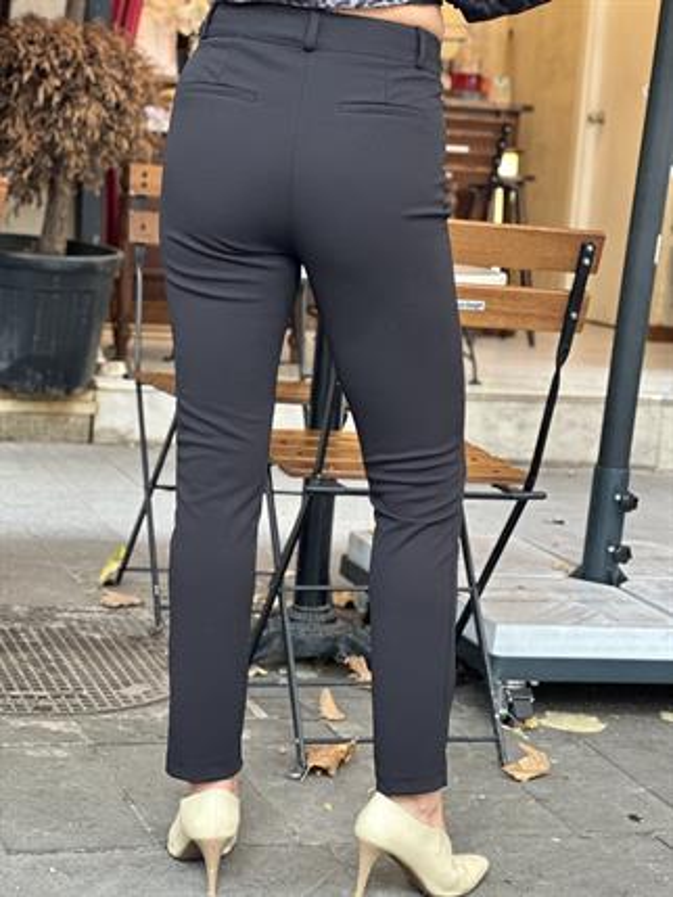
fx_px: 1995
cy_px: 448
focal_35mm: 77
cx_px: 336
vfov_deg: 25.3
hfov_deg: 19.1
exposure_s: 1/33
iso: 250
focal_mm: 9
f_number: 2.8
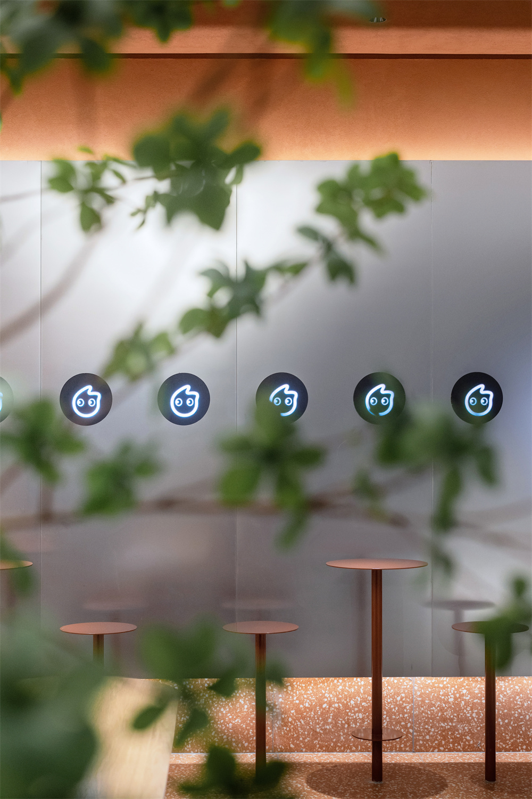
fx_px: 1219
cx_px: 266
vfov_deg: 36.2
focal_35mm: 55
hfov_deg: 24.6
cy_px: 400
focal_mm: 55
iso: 1250
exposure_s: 1/160
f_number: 4
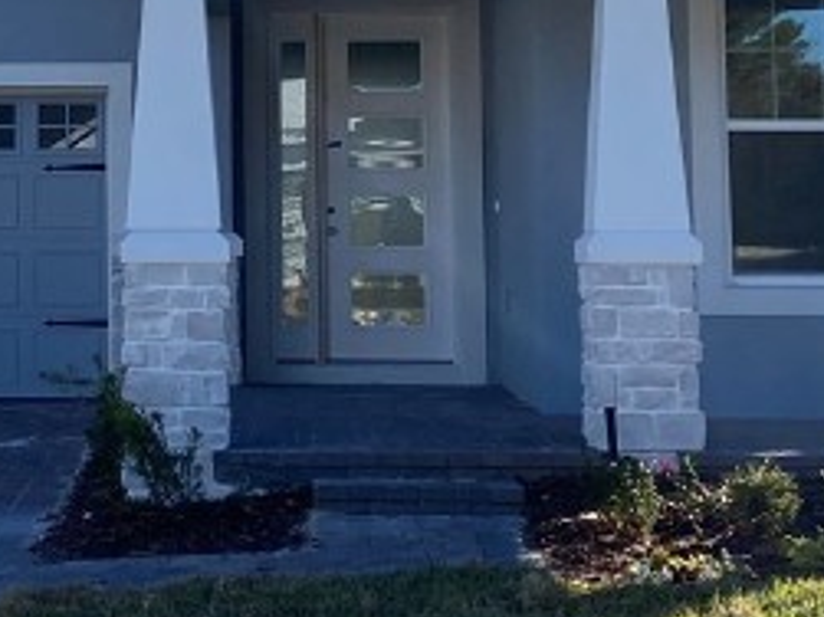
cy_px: -3
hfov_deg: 18.3
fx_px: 2522
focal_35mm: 106
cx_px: 82
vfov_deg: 13.7
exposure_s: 1/2463
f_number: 1.8
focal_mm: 4.25
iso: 32
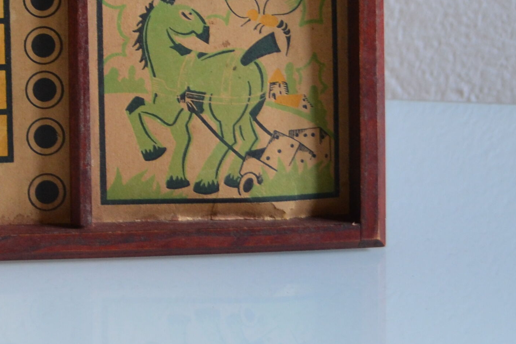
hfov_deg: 18.3
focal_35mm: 107
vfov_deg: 12.1
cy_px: -189
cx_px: -72
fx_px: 1533
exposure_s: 1/30
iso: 400
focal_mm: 22
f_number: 3.8
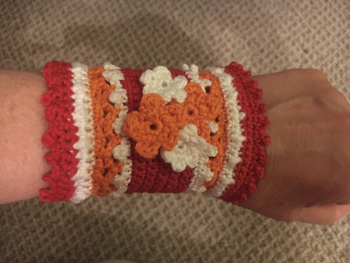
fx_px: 293
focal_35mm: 29
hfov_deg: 61.7
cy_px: 132
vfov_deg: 48.2
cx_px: 175
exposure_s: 1/17
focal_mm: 4.15
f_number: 2.2
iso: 500
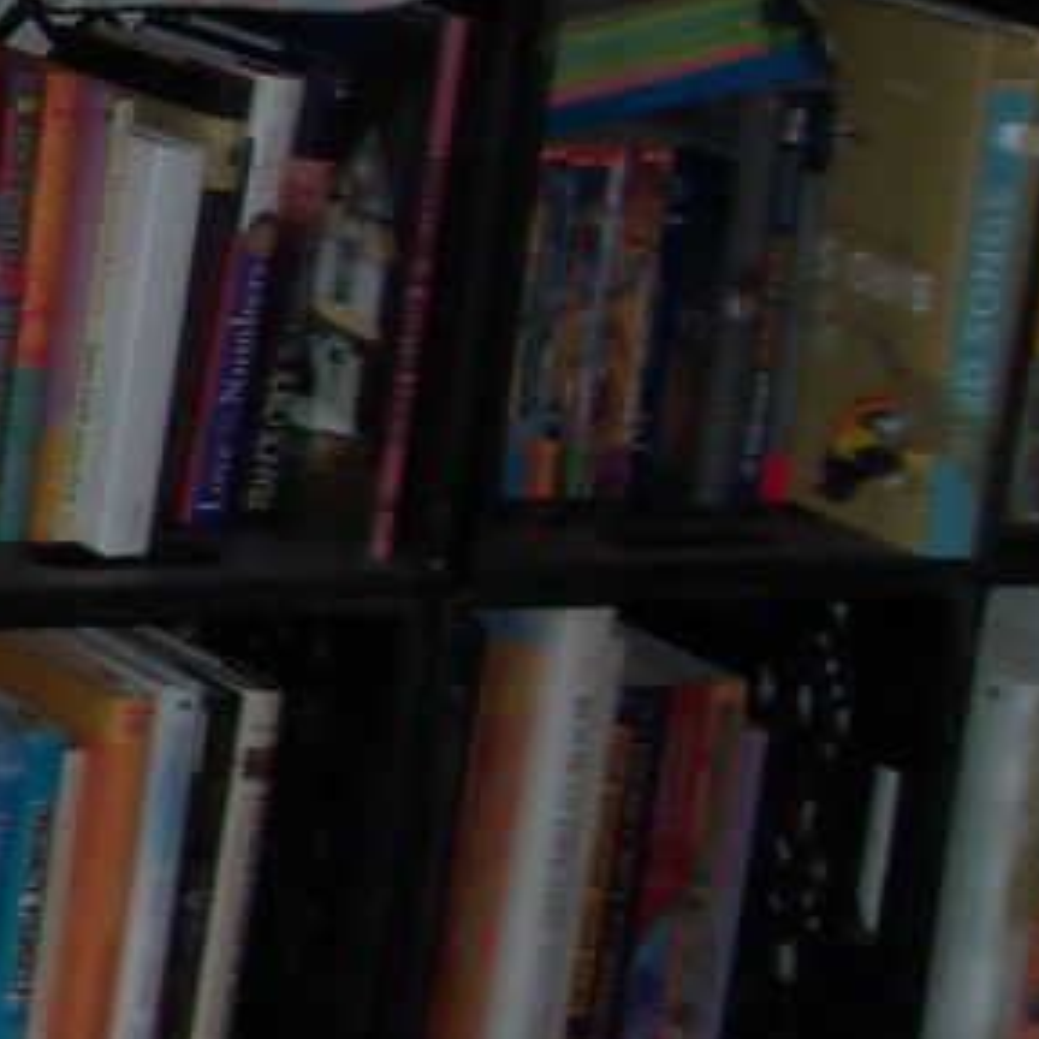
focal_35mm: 172
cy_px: 108
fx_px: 5841
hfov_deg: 9.0
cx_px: -1627
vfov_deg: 10.1
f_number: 3
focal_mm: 6.3
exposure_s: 1/30
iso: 64
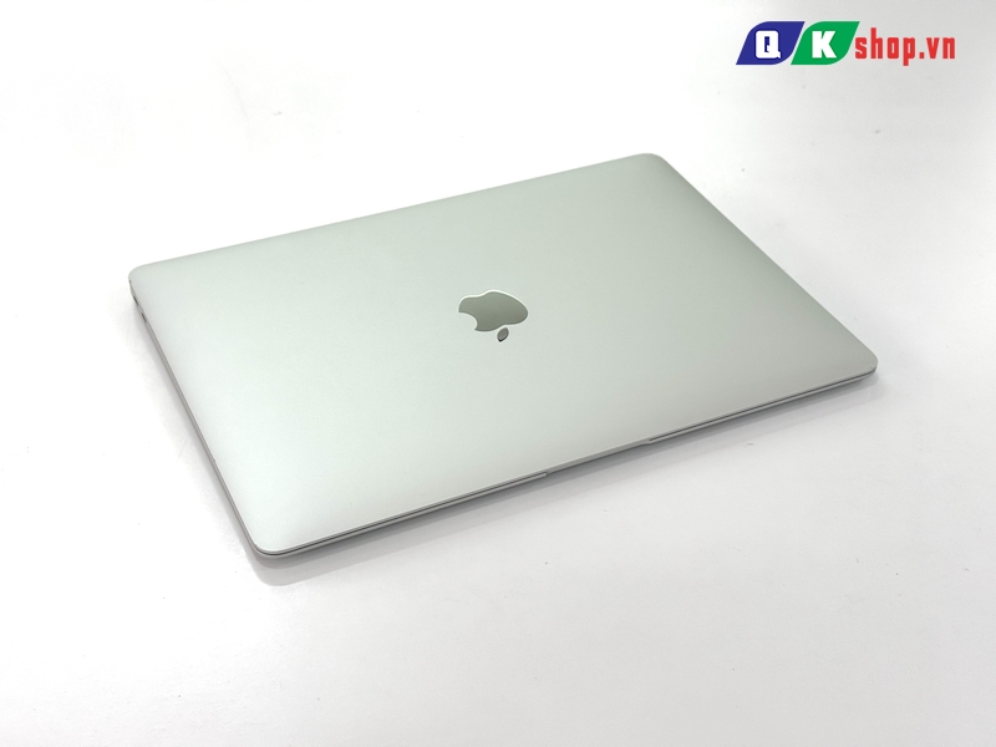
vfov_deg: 30.3
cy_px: 374
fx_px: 1381
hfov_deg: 39.7
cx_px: 498
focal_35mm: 48
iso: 64
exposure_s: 1/284
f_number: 1.78
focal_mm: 6.76
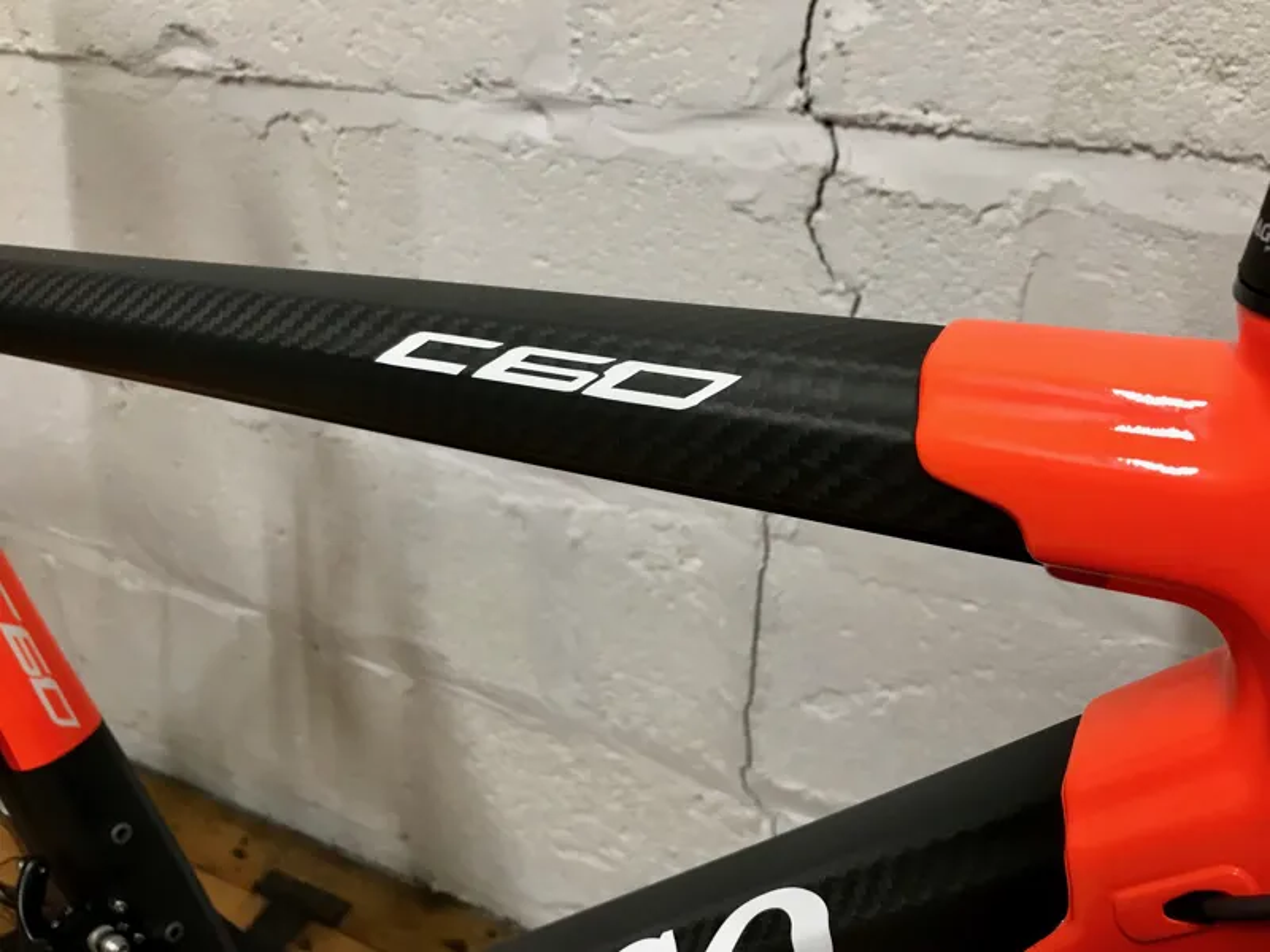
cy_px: 476
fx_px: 1027
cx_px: 635
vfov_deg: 49.7
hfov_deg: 63.4
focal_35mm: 28
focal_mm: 3.99
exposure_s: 1/20
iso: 40
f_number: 1.8
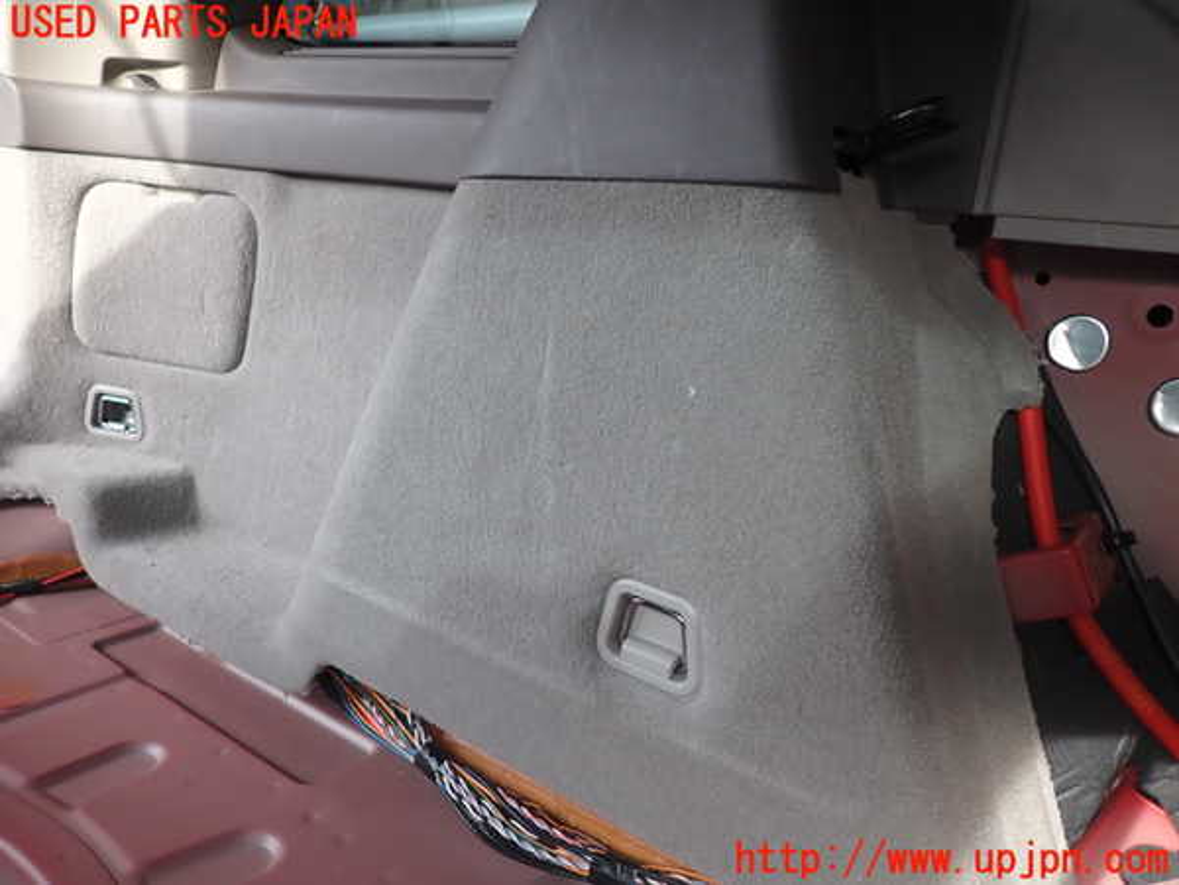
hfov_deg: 69.4
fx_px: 851
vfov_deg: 54.9
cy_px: 442
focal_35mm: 25
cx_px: 590
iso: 100
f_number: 2
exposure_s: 1/160
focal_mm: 4.5
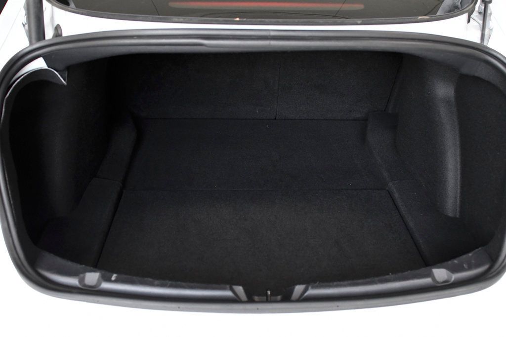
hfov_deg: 53.1
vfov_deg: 36.9
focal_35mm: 36
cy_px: 168
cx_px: 253
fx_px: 506
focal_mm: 24
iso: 2500
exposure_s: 1/800
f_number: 3.5
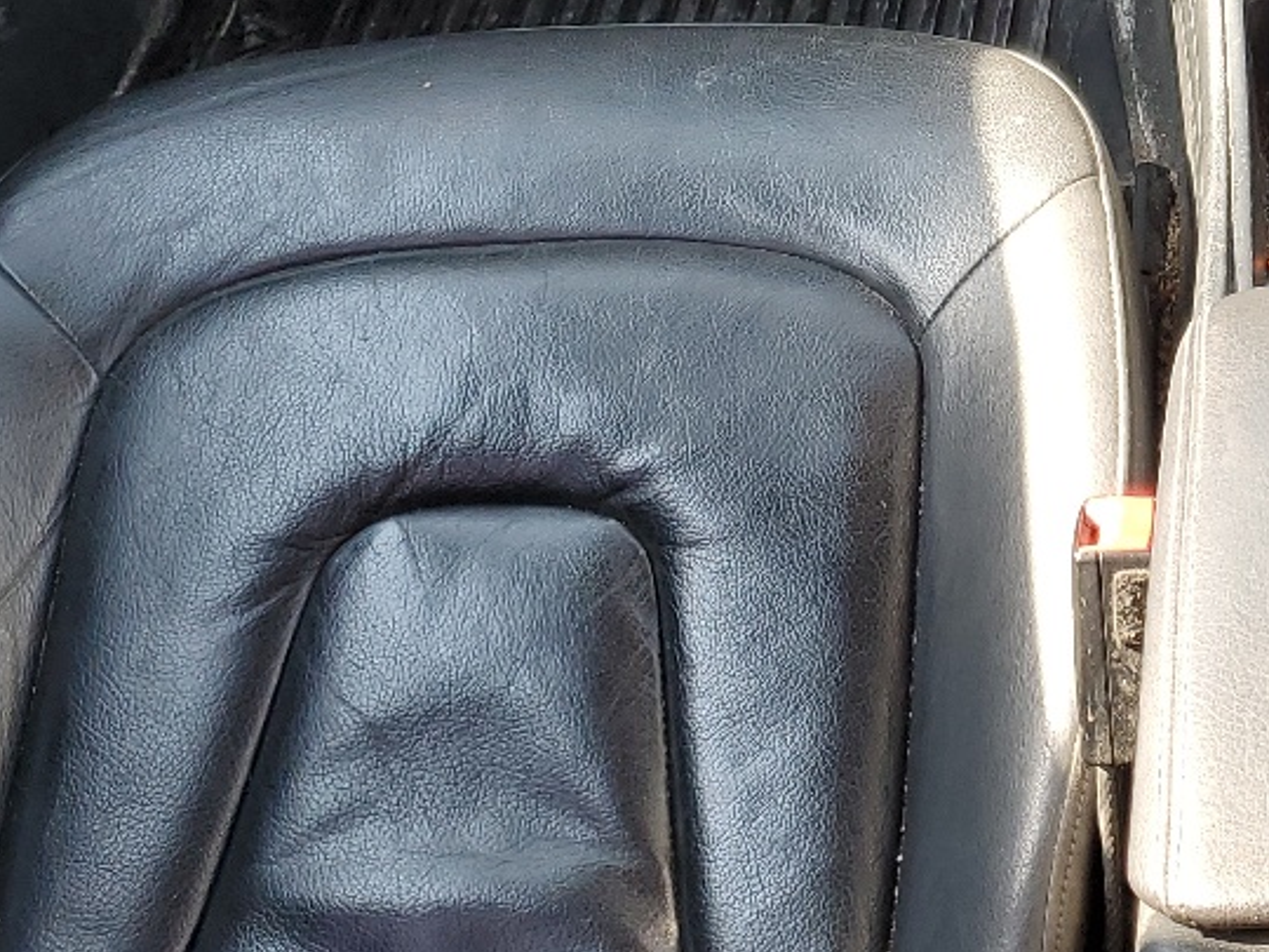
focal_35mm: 77
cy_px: -176
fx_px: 2823
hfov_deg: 23.6
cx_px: 1424
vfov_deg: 18.2
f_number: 1.5
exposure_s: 1/128
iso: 50
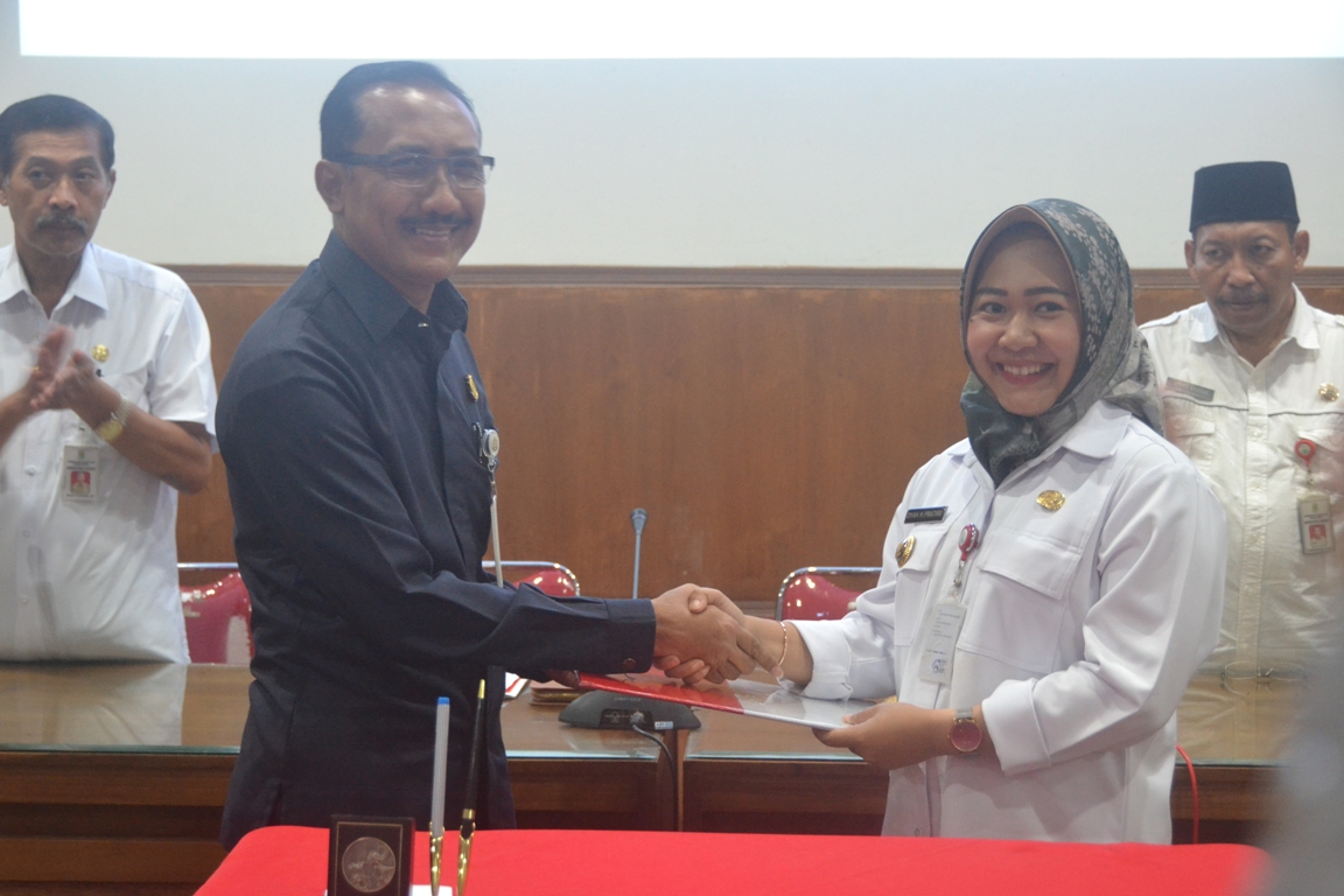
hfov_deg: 30.5
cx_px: 672
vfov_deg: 20.6
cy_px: 448
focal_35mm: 66
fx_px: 2464
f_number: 4.5
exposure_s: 1/15
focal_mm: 44
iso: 2000
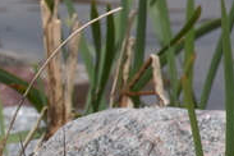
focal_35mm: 2103
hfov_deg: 1.0
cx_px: -474
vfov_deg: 0.7
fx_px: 13668
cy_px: 52
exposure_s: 1/640
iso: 100
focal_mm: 300
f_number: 11
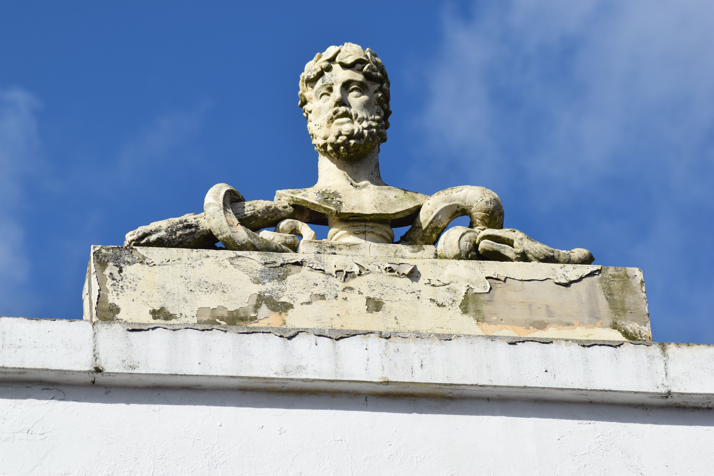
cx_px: 357
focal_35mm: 188
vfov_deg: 7.3
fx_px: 3718
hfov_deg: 11.0
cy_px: 238
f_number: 8
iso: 200
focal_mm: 125
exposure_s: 1/1000
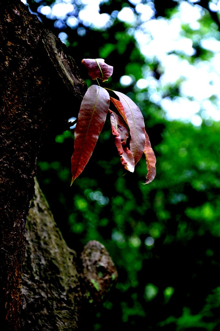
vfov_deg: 16.1
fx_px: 1172
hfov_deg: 10.7
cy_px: 166
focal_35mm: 128
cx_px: 110
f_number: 6.3
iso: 400
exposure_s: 1/160
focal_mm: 85
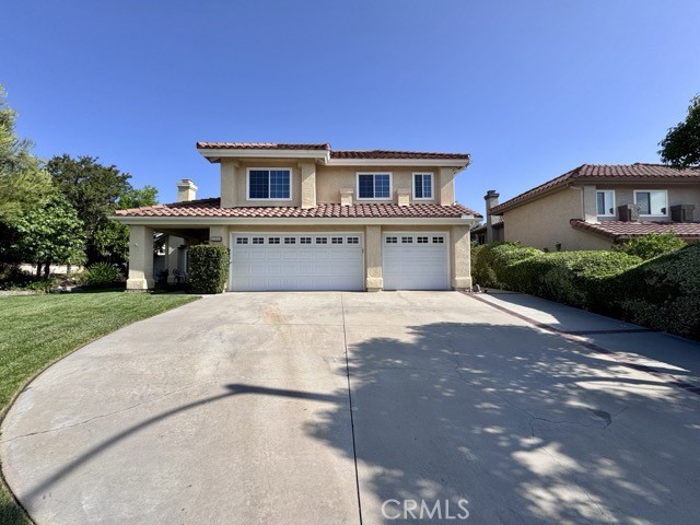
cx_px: 350
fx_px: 283
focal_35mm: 14
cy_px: 262
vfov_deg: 85.7
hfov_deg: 102.1
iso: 50
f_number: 2.2
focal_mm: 2.22
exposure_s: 1/2028
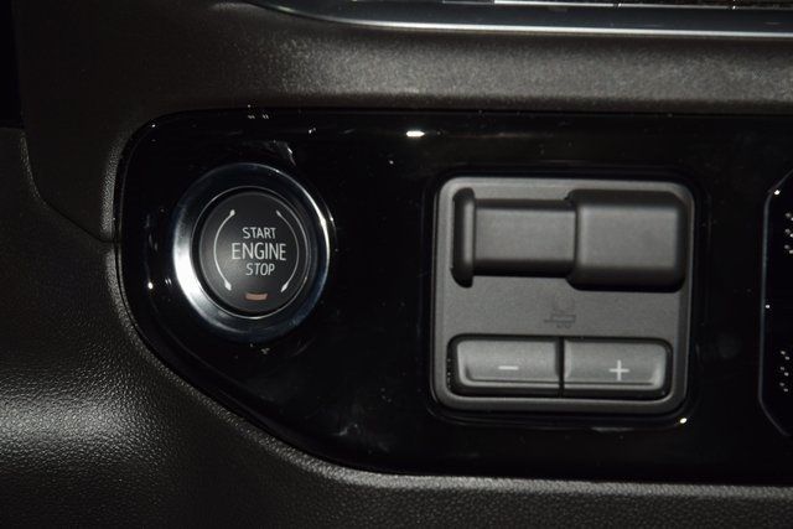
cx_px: 396
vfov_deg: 13.0
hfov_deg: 19.5
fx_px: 2313
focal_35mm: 105
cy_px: 264
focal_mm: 70
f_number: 8
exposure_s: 1/125
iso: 100
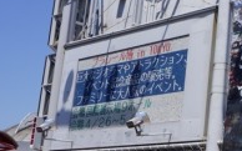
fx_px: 639
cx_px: 274
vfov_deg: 13.5
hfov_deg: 20.3
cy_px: 84
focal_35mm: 97
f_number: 13
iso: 100
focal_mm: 22
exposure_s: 1/200
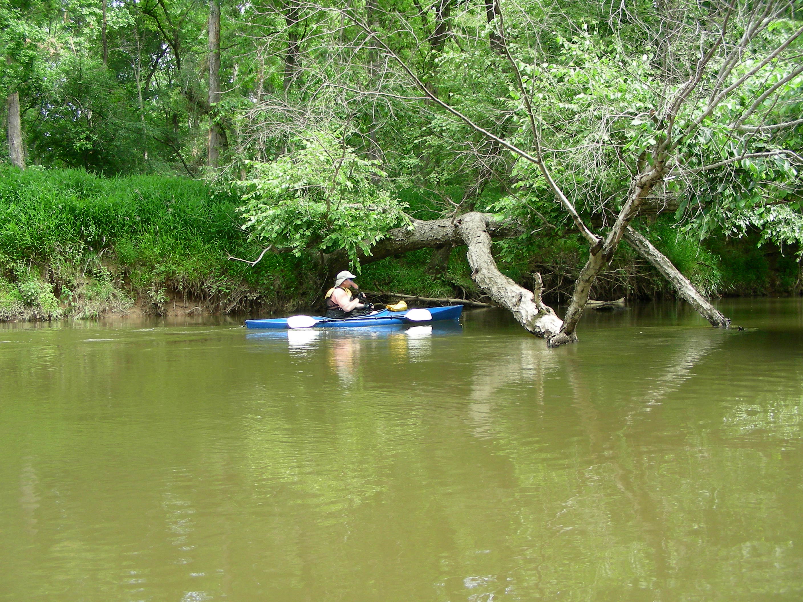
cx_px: 402
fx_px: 881
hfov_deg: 49.0
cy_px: 301
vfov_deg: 37.7
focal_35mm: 38
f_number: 3.5
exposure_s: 1/99.2
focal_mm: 6.3
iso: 50
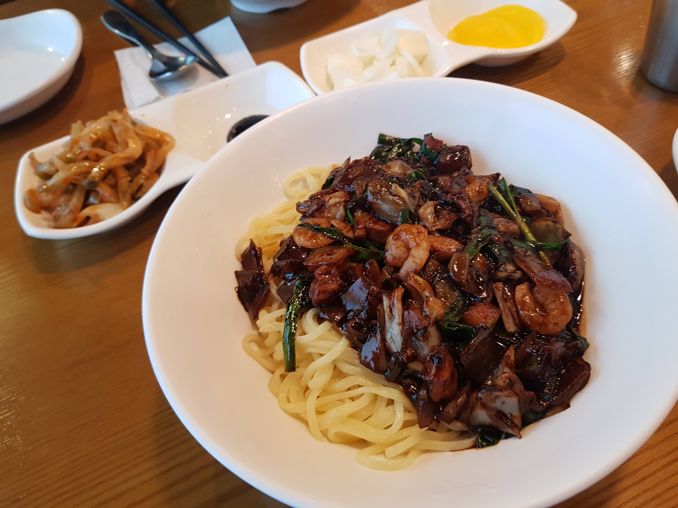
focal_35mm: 26
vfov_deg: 53.1
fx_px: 509
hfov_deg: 67.3
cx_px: 339
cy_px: 254
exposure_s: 1/40
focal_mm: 4.3
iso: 160
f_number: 1.7
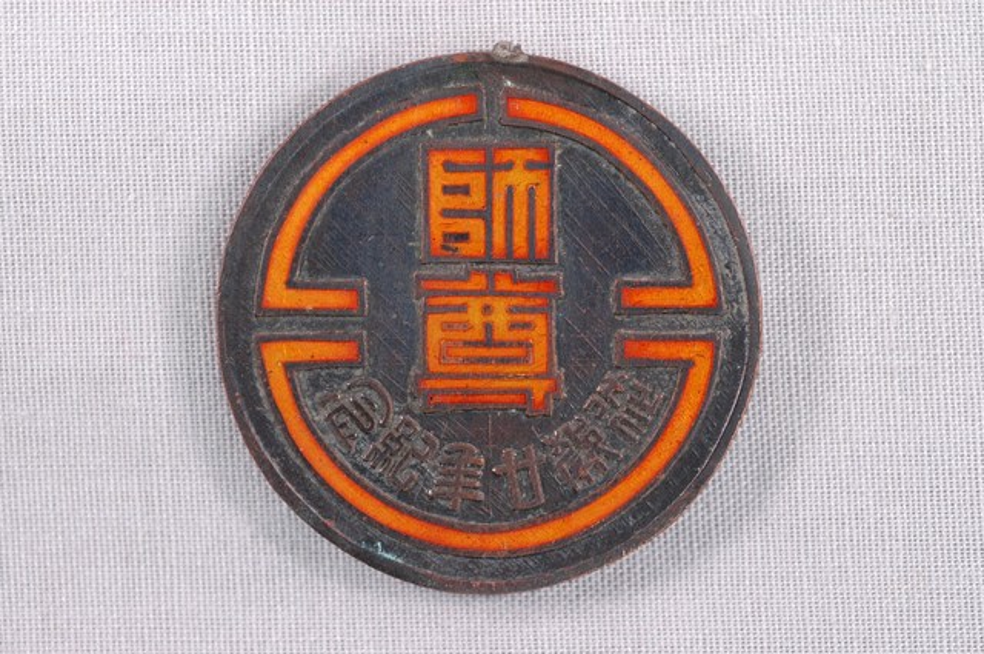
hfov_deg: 22.6
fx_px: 2457
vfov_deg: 15.1
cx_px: 492
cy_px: 327
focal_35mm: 90
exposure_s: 1/10
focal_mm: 60
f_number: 7.1
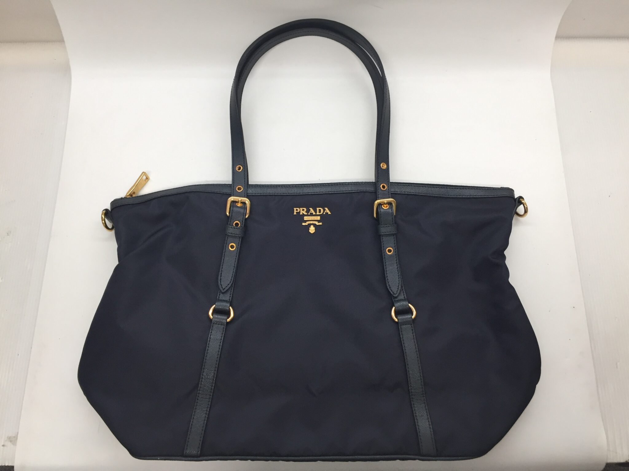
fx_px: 527
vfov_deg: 48.2
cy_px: 236
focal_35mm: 29
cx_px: 314
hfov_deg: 61.7
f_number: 2.2
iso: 40
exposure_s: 1/30
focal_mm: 4.15
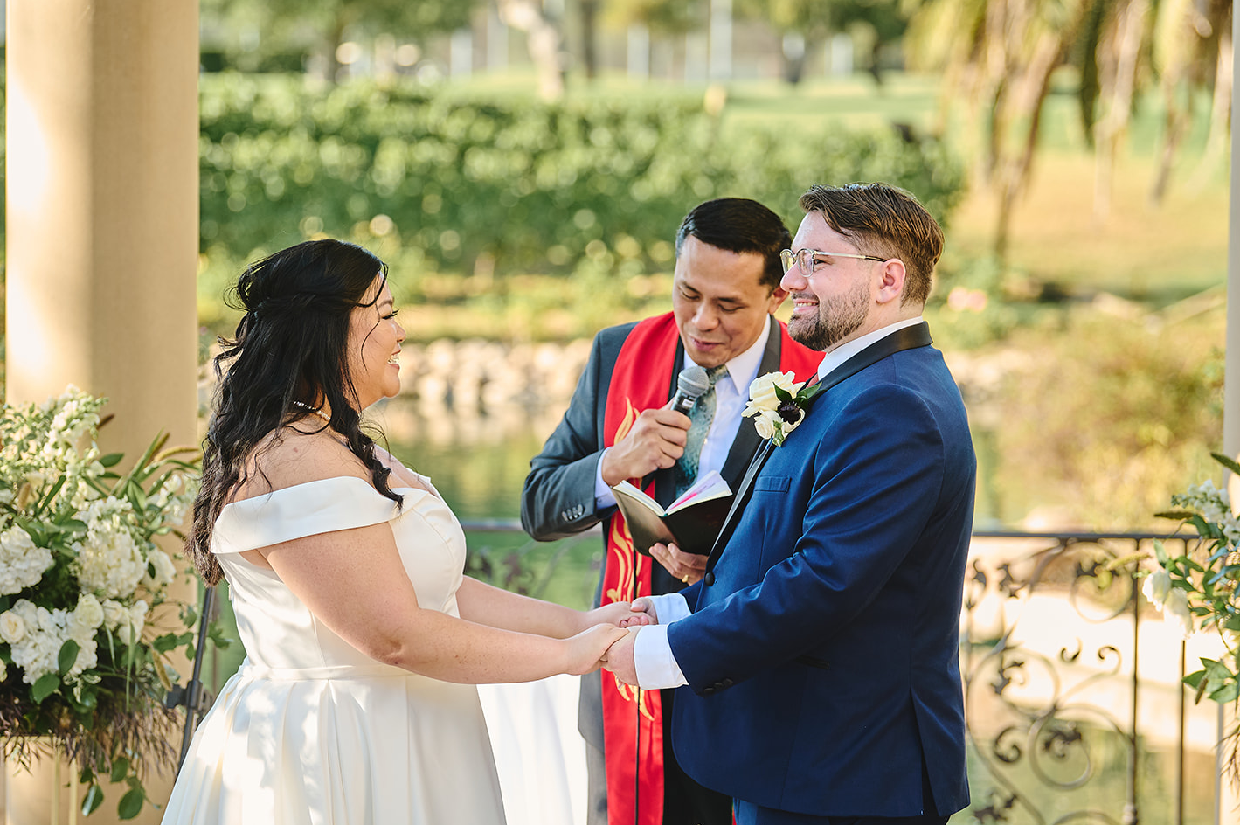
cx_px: 621
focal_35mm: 115
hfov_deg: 17.8
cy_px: 463
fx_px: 3958
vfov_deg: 11.9
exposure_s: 1/800
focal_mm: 102
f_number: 2.8
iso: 500
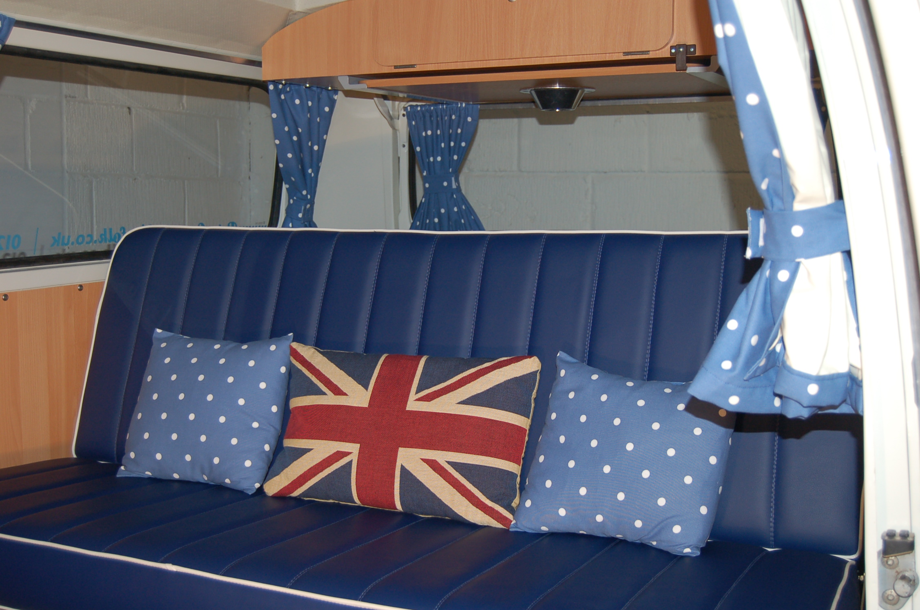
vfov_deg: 31.8
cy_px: 305
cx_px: 460
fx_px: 1071
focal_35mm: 42
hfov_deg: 46.5
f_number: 4.2
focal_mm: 28
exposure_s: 1/60
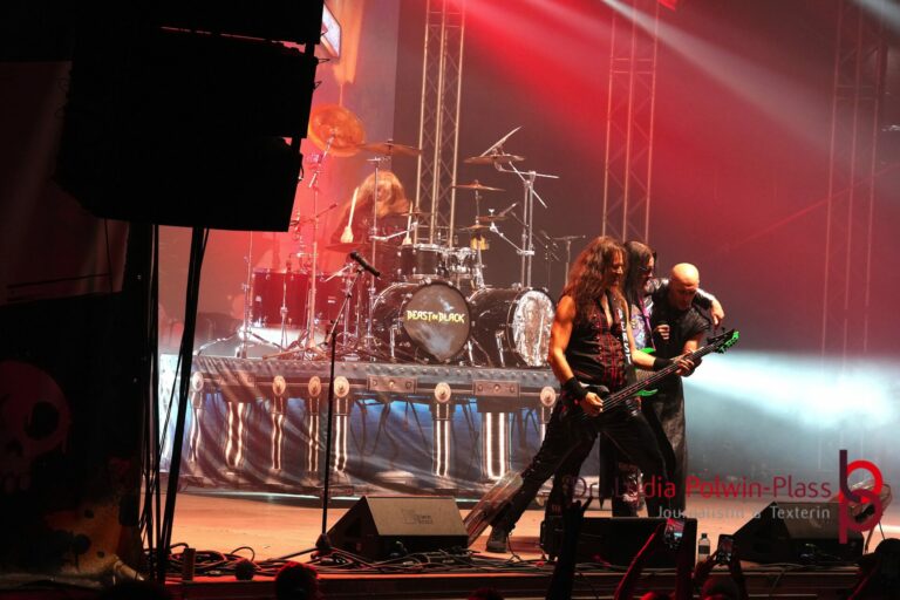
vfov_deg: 11.7
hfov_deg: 17.5
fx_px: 2925
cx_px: 450
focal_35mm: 117
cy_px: 300
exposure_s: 1/125
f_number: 5
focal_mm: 78
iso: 2500
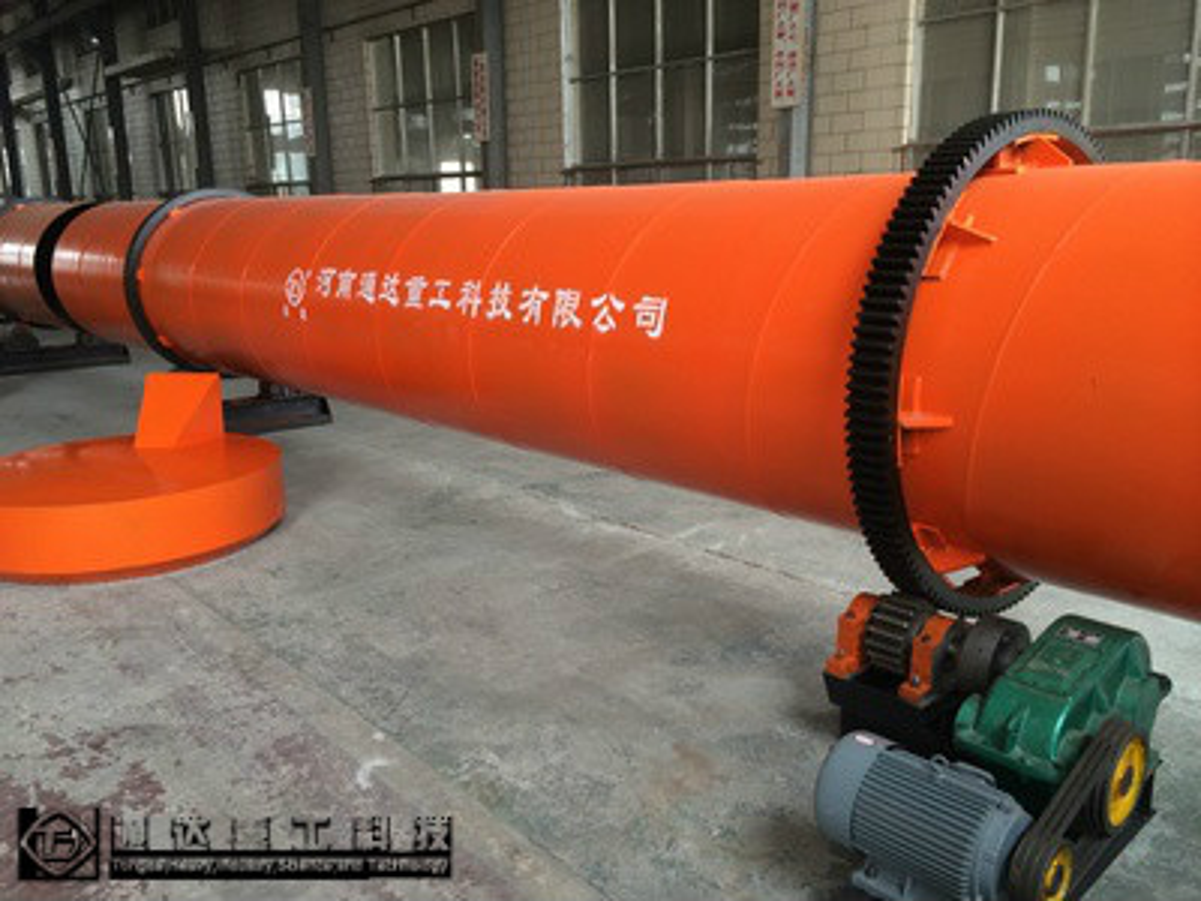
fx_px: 1041
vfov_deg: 46.8
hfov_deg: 60.0
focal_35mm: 30
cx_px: 600
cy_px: 450
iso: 80
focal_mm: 4.12
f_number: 2.2
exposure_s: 1/30
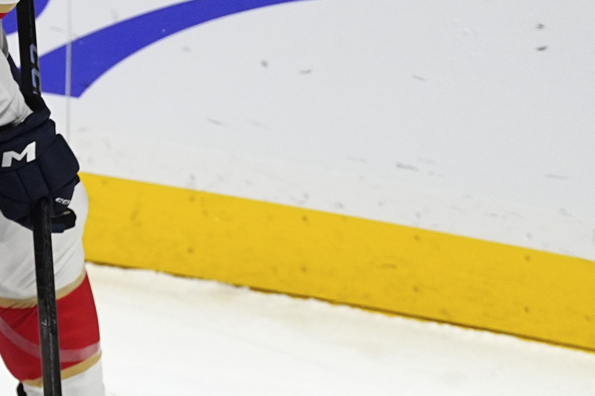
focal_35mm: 2134
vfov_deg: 0.6
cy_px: 318
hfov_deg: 1.0
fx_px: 35271
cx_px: -112
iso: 2500
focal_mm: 600
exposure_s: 1/1600
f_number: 4
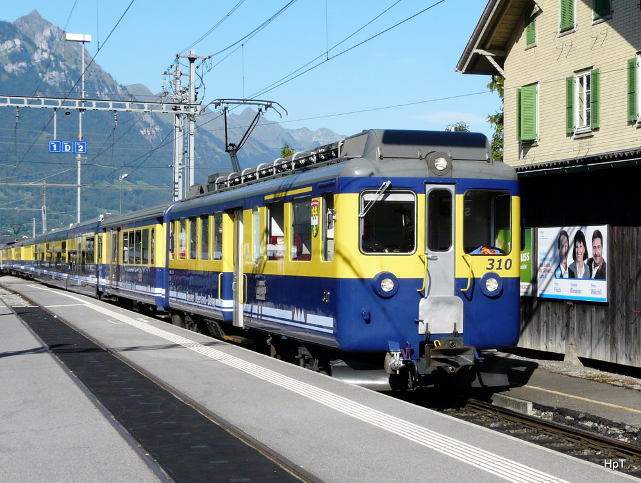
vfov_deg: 31.0
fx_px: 872
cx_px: 320
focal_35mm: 47
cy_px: 242
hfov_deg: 40.4
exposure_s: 1/500
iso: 100
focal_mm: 7.7
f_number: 5.6
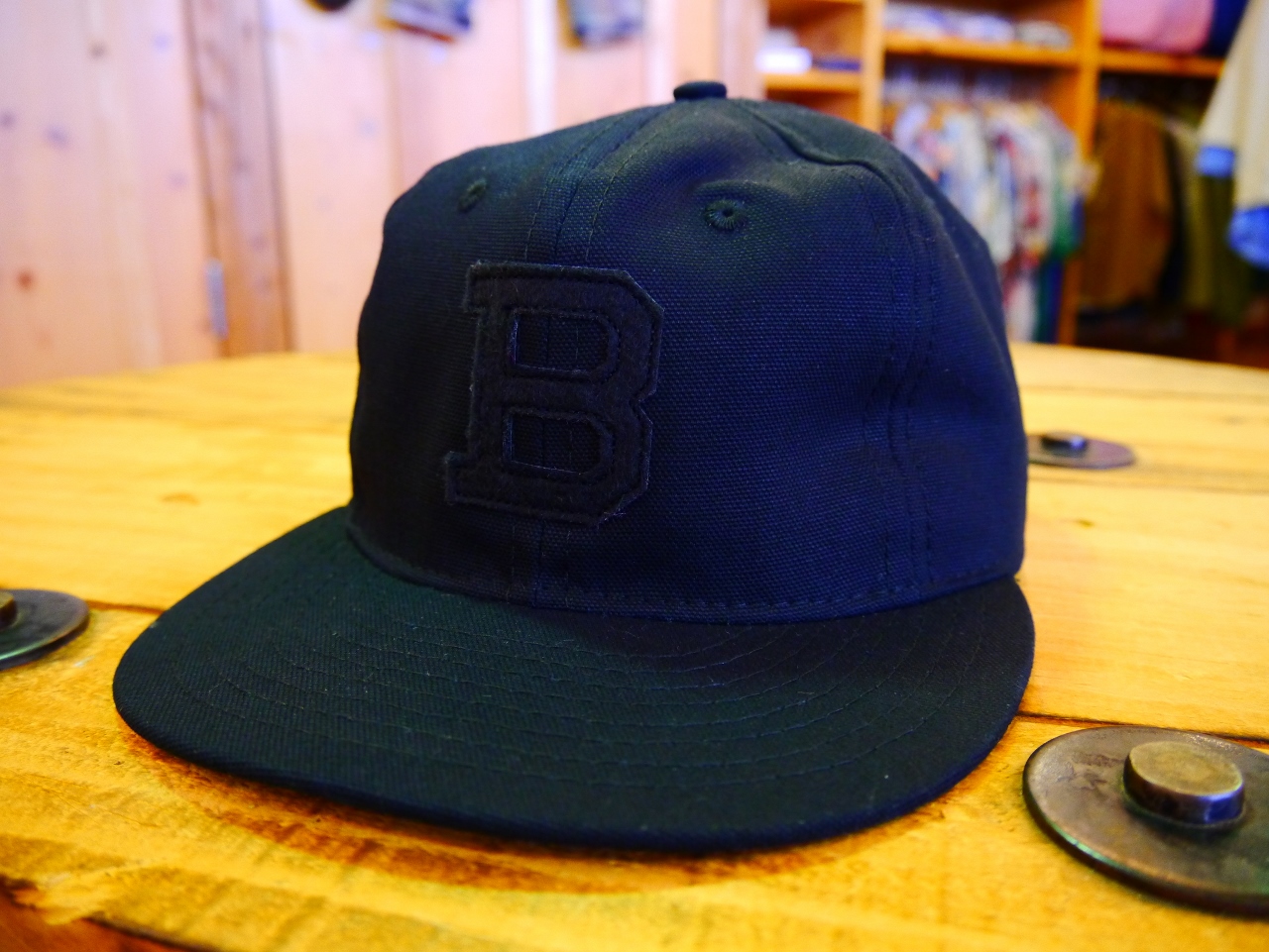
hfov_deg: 63.4
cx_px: 634
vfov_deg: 49.8
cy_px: 476
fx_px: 1027
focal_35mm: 28
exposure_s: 1/60
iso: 1250
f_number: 3.5
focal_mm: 14
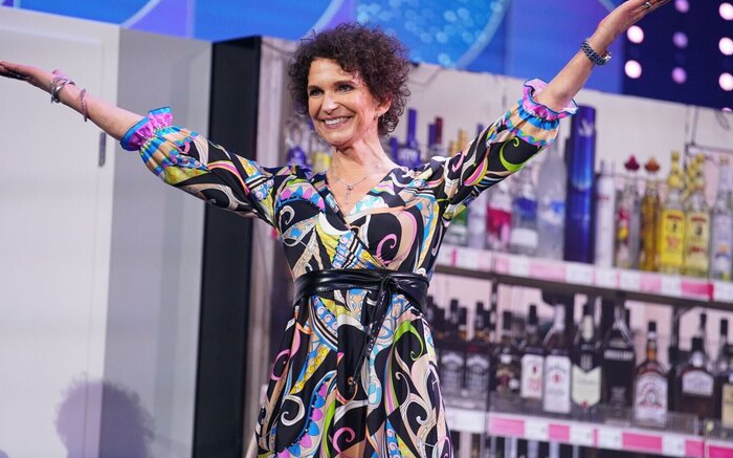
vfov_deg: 5.6
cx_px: 353
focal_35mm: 233
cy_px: 203
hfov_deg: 9.0
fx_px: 4653
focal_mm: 200
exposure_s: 1/320
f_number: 2.8
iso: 2500
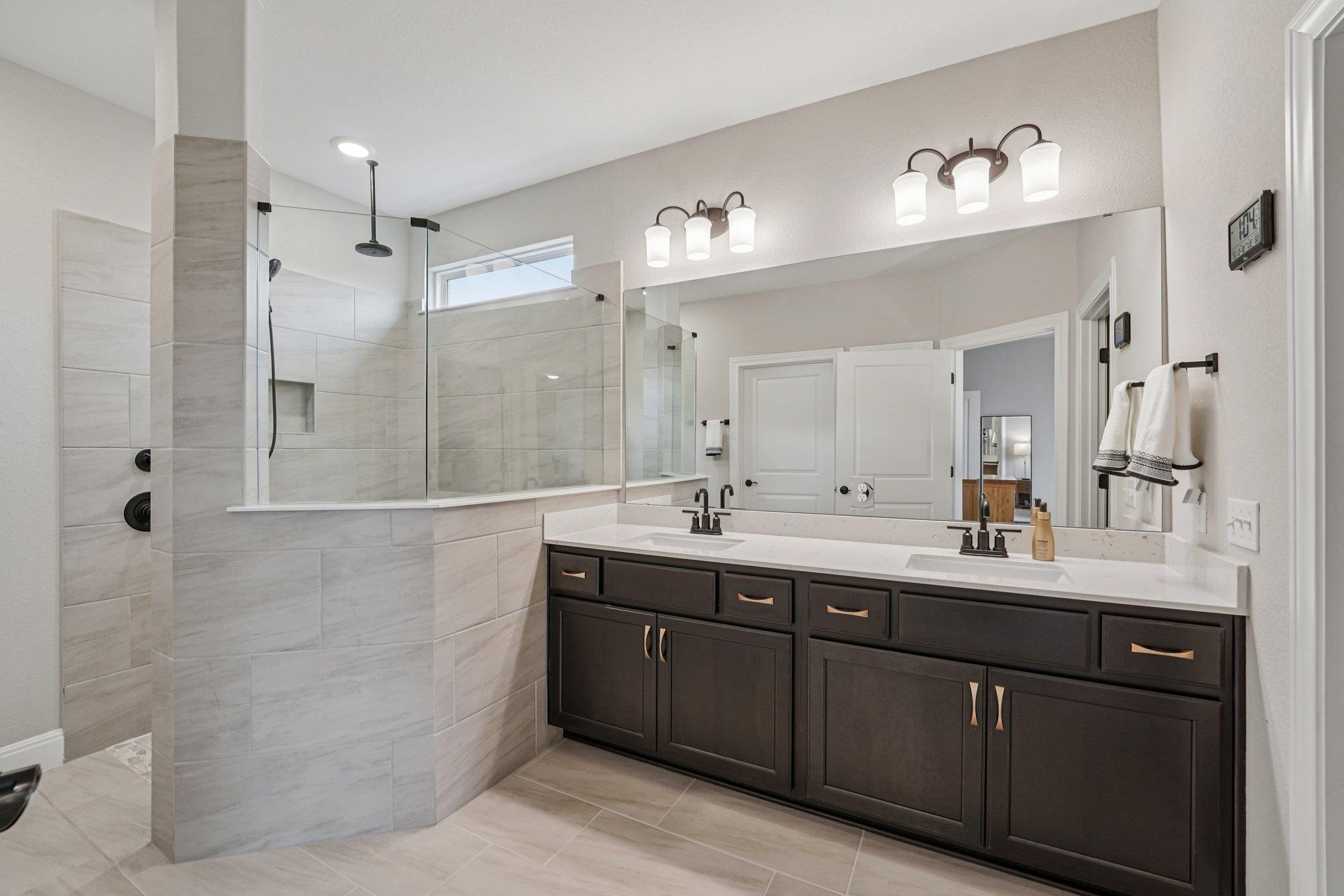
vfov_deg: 81.2
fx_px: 523
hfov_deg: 104.3
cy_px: 448
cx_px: 672
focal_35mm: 14
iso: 800
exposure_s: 1/60
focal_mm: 14
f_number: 8
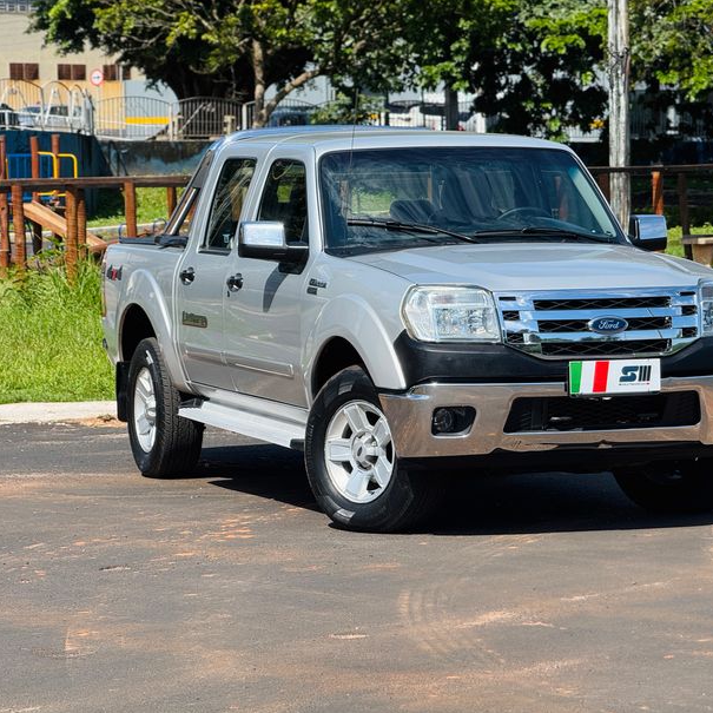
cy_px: 357
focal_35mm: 142
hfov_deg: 12.3
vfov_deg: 12.3
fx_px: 3309
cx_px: 453
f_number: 2.8
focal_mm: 15.66
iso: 50
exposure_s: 1/1033
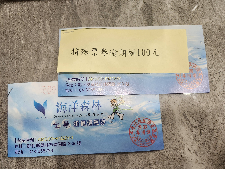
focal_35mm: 23
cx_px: 112
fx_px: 149
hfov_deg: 73.9
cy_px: 84
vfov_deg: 58.9
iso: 250
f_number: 1.8
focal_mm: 5.54
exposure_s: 1/120
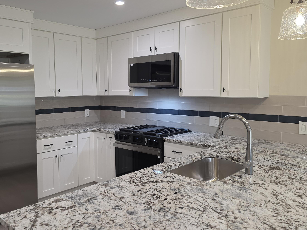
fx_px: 275
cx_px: 125
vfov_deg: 45.4
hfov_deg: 57.9
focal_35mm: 31
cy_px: 107
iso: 250
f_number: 1.7
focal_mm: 6.3
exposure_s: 1/120
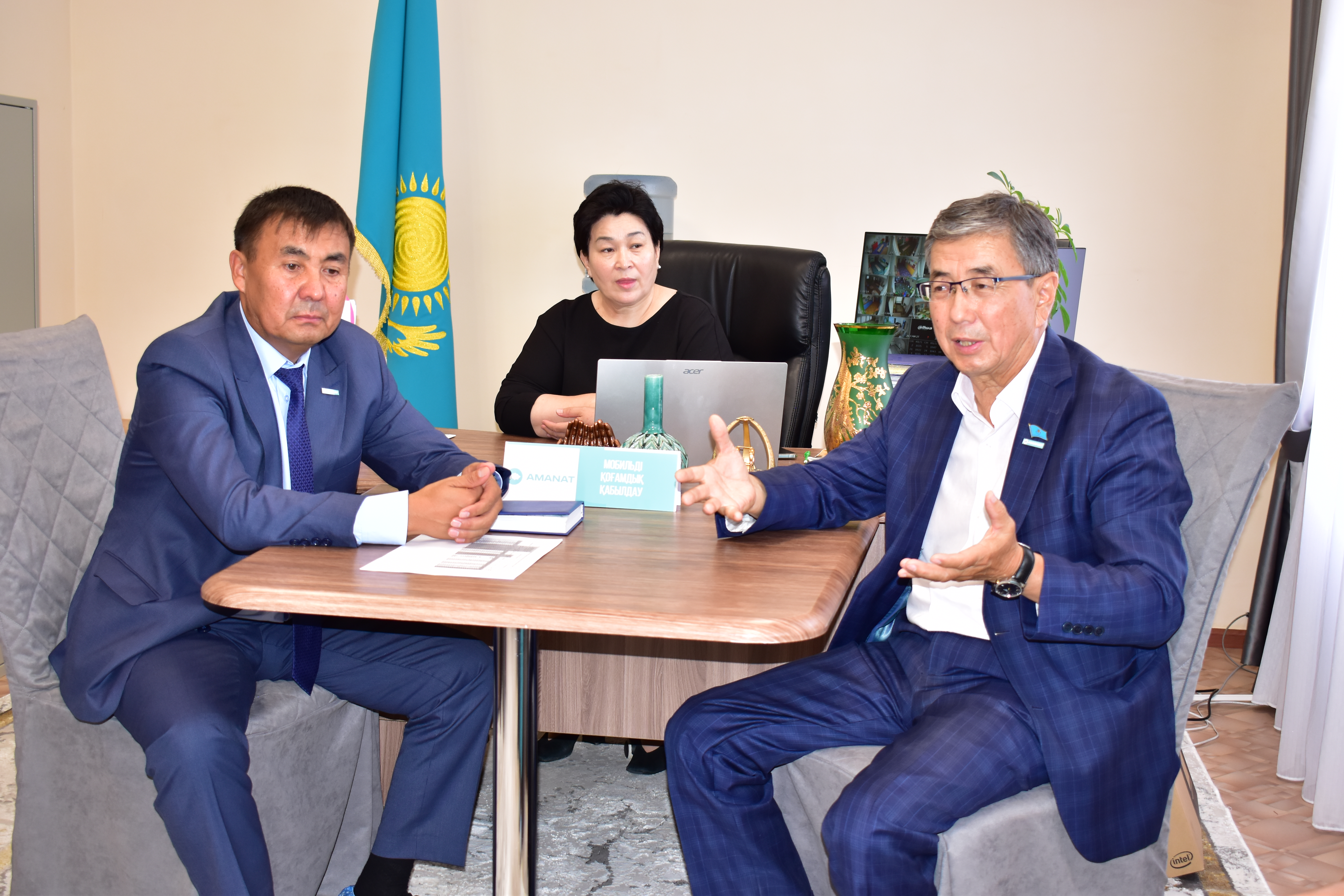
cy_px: 448
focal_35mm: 44
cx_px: 672
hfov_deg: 45.0
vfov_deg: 30.8
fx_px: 1624
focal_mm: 29
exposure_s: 1/60
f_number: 4.2
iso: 500
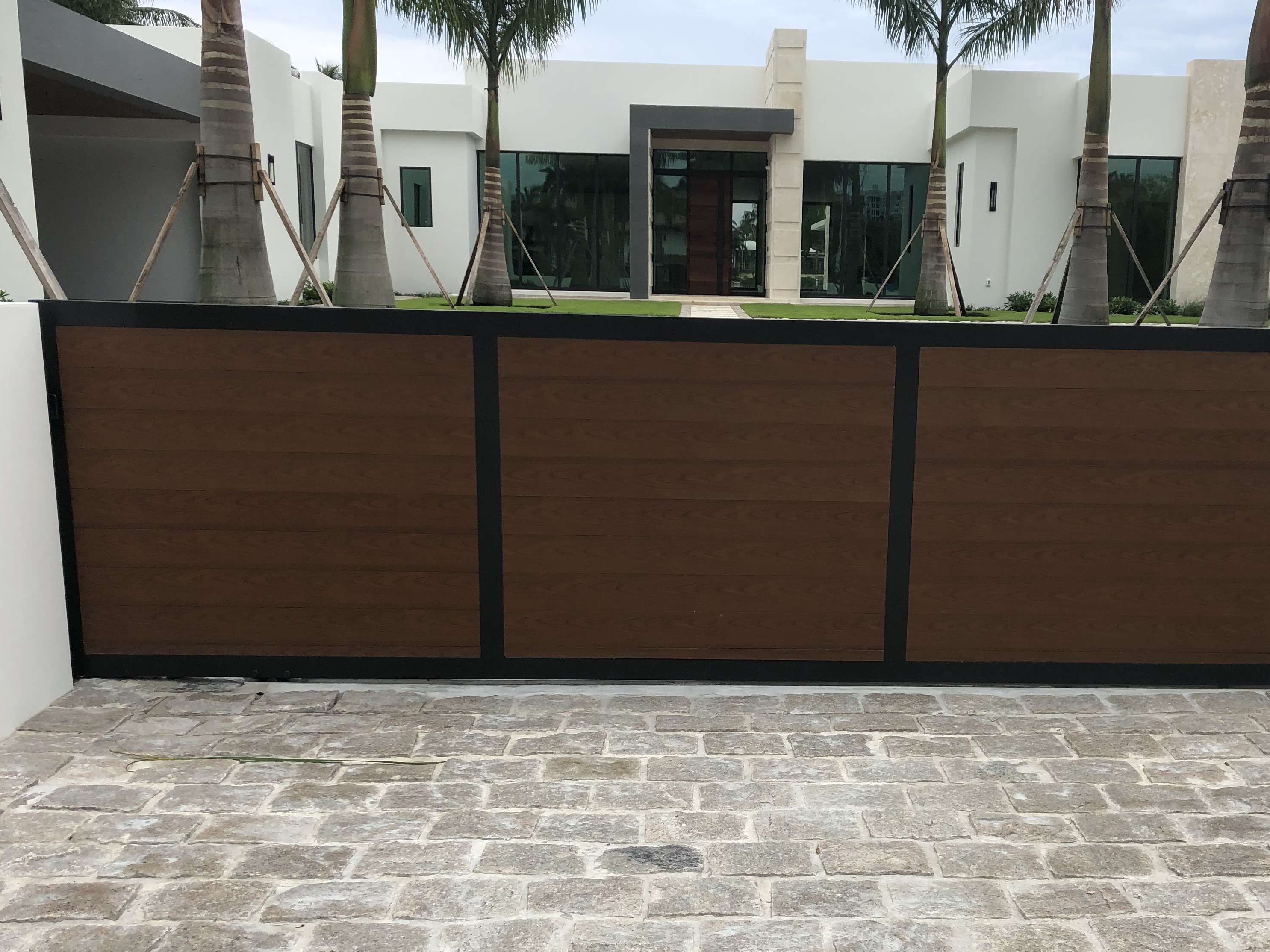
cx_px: 771
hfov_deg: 48.6
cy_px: 594
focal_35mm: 38
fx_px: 1394
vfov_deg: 37.5
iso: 20
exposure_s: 1/639
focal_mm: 4
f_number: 1.8
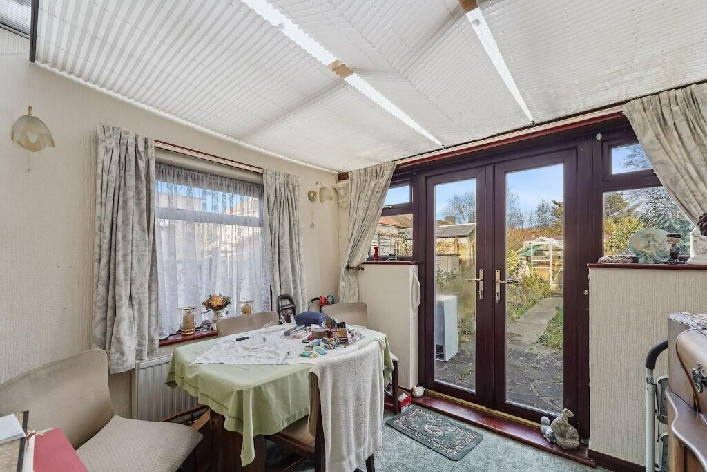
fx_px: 275
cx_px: 354
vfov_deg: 81.2
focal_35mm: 14
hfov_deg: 104.2
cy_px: 236
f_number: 9
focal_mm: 14
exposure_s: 1/13
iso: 400
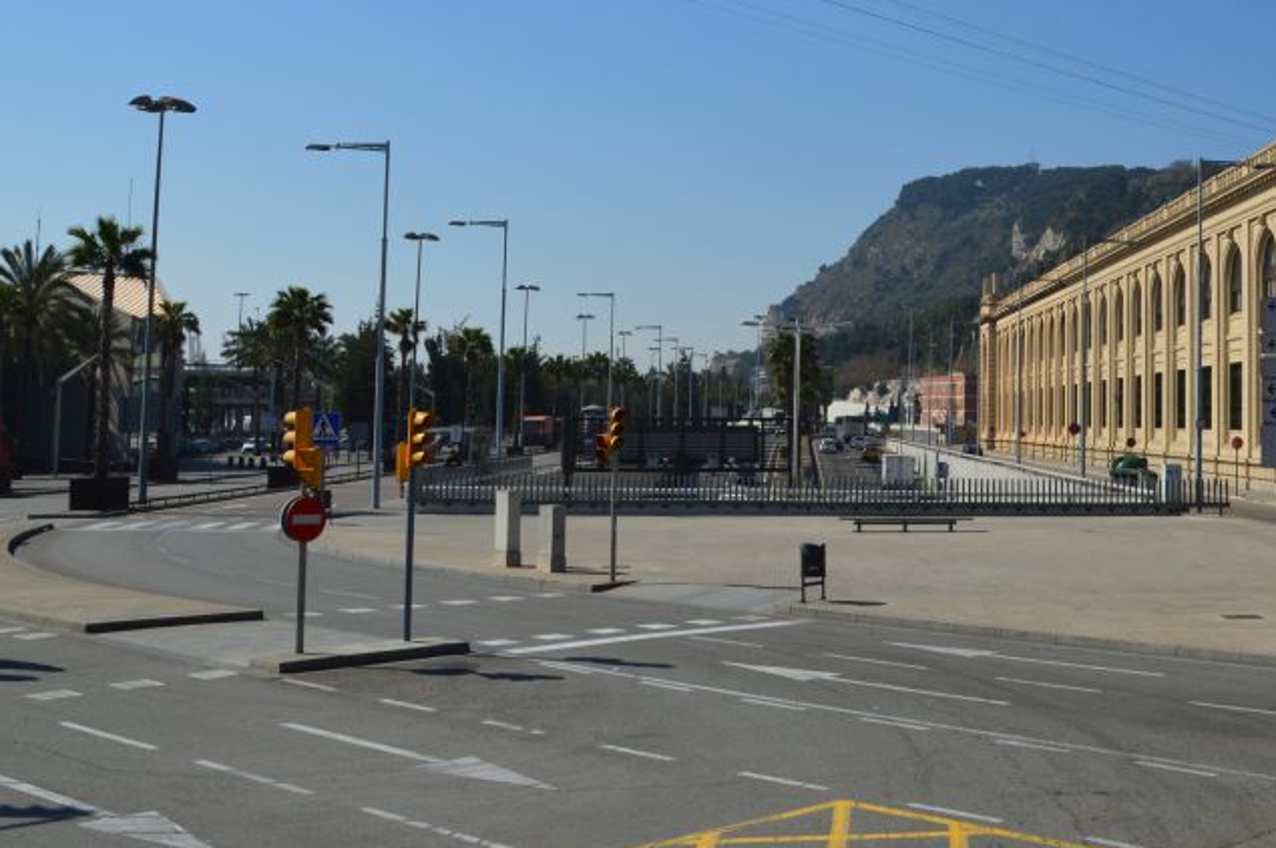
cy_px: 252
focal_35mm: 51
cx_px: 963
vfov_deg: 26.3
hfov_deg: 38.0
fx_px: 1799
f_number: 11
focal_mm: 21
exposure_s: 1/500
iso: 250
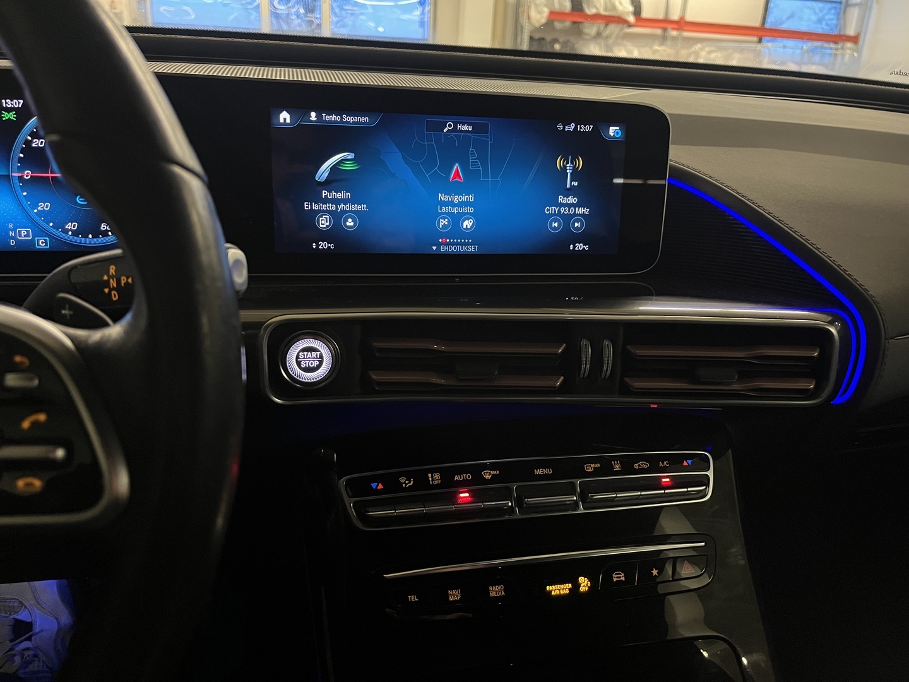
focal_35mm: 26
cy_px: 341
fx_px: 683
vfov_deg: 53.1
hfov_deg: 67.3
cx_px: 454
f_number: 1.6
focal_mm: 5.1
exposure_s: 1/57
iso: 500
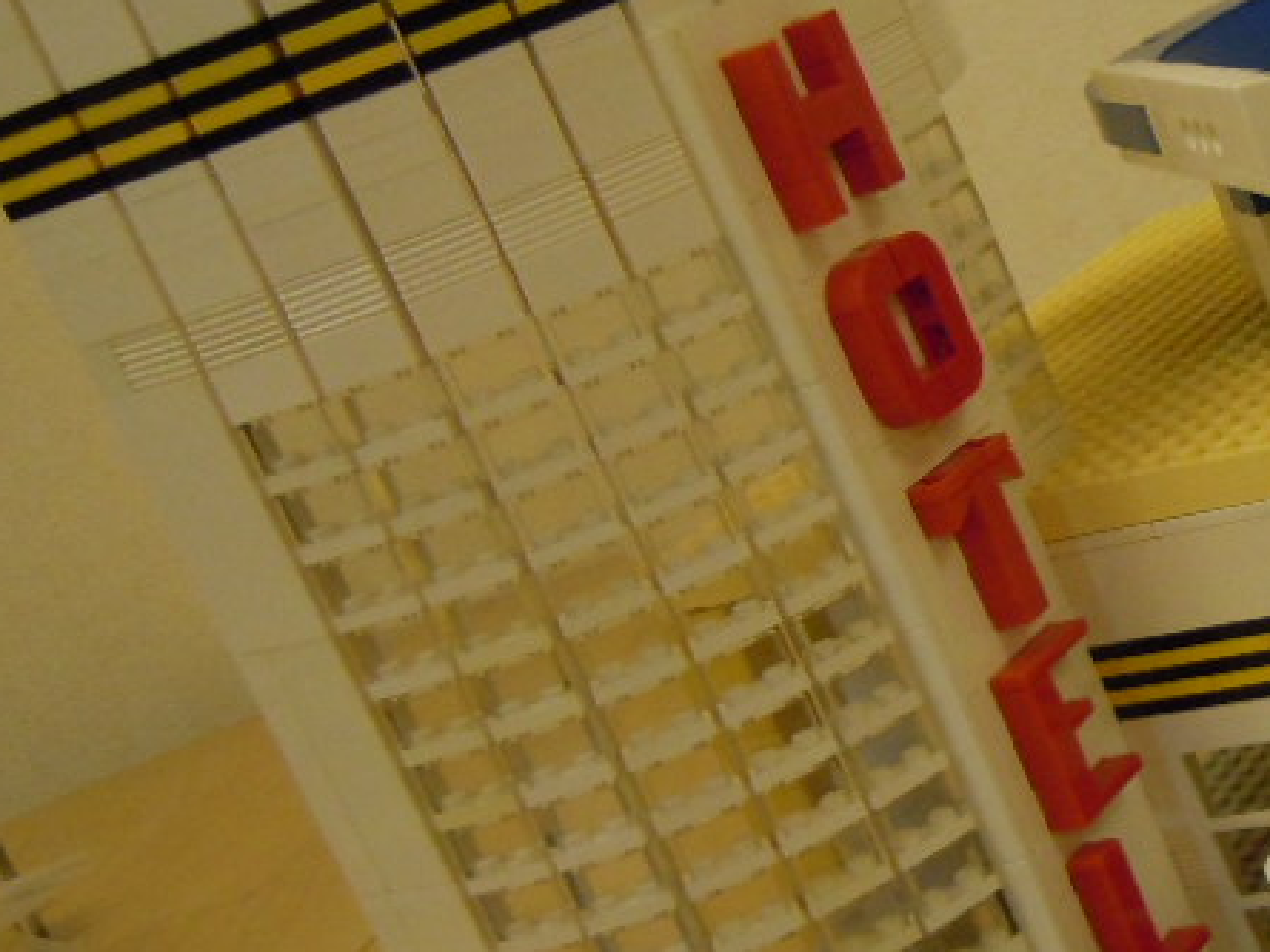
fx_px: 2532
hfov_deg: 26.0
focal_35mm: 69
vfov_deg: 21.3
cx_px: 1401
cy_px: 476
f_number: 3.5
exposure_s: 1/25
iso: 400
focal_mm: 5.4
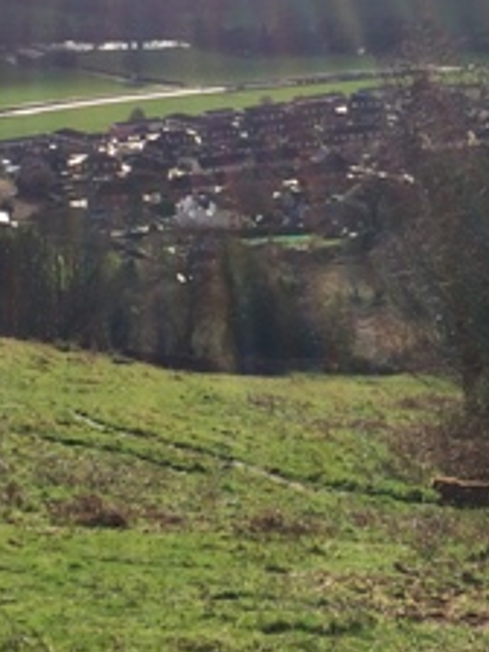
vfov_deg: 23.3
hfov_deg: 17.7
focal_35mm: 83
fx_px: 1563
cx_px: 338
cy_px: 163
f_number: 2.2
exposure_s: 1/2415
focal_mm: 4.15
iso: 32
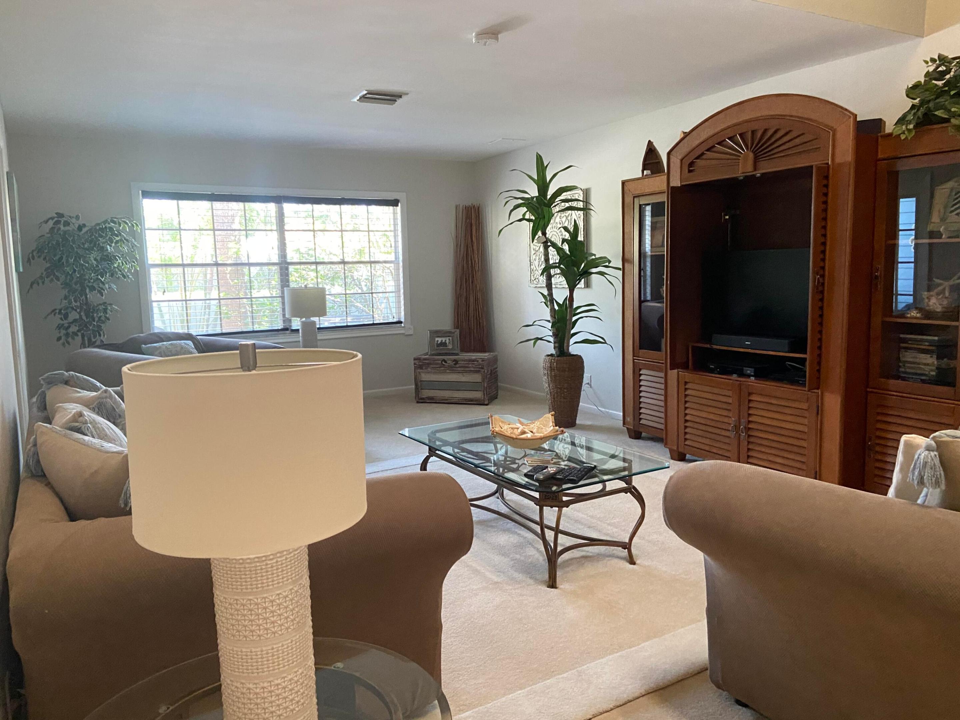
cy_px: 360
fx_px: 721
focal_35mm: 26
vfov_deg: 53.1
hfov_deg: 67.3
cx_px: 480
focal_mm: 4.25
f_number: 1.8
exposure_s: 1/60
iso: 400
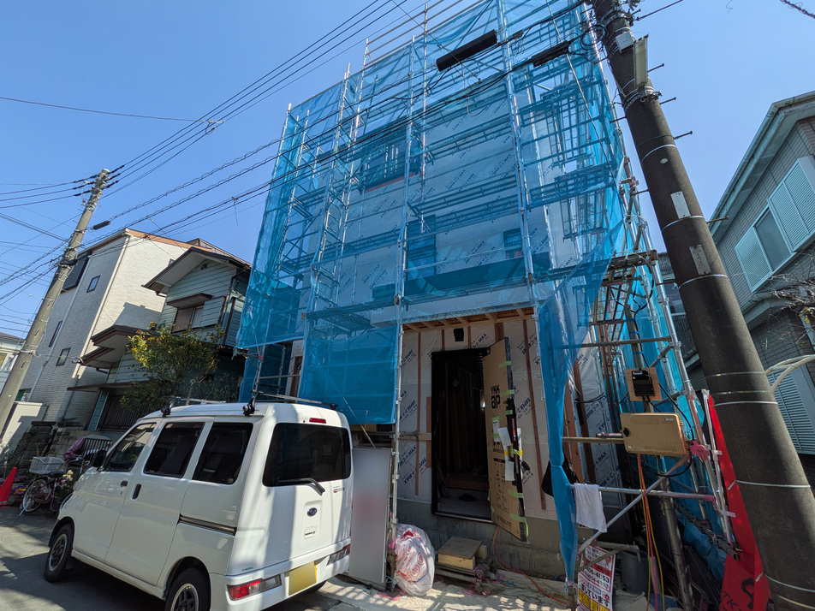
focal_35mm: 14
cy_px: 306
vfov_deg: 85.7
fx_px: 330
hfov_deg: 102.1
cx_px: 408
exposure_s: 1/1852
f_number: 2.2
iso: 49
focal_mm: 1.83
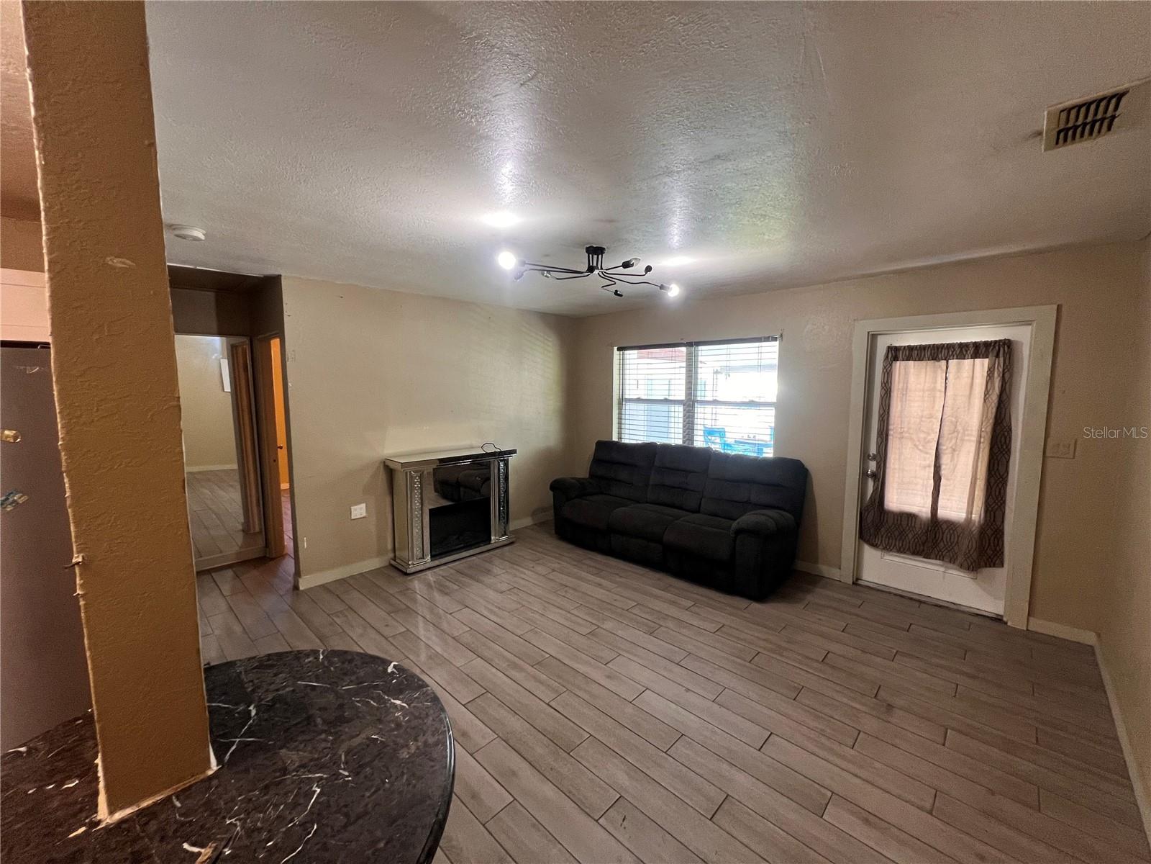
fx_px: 432
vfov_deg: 89.9
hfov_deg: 106.2
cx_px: 576
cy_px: 432
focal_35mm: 13
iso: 200
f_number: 1.8
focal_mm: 1.57
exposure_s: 1/60
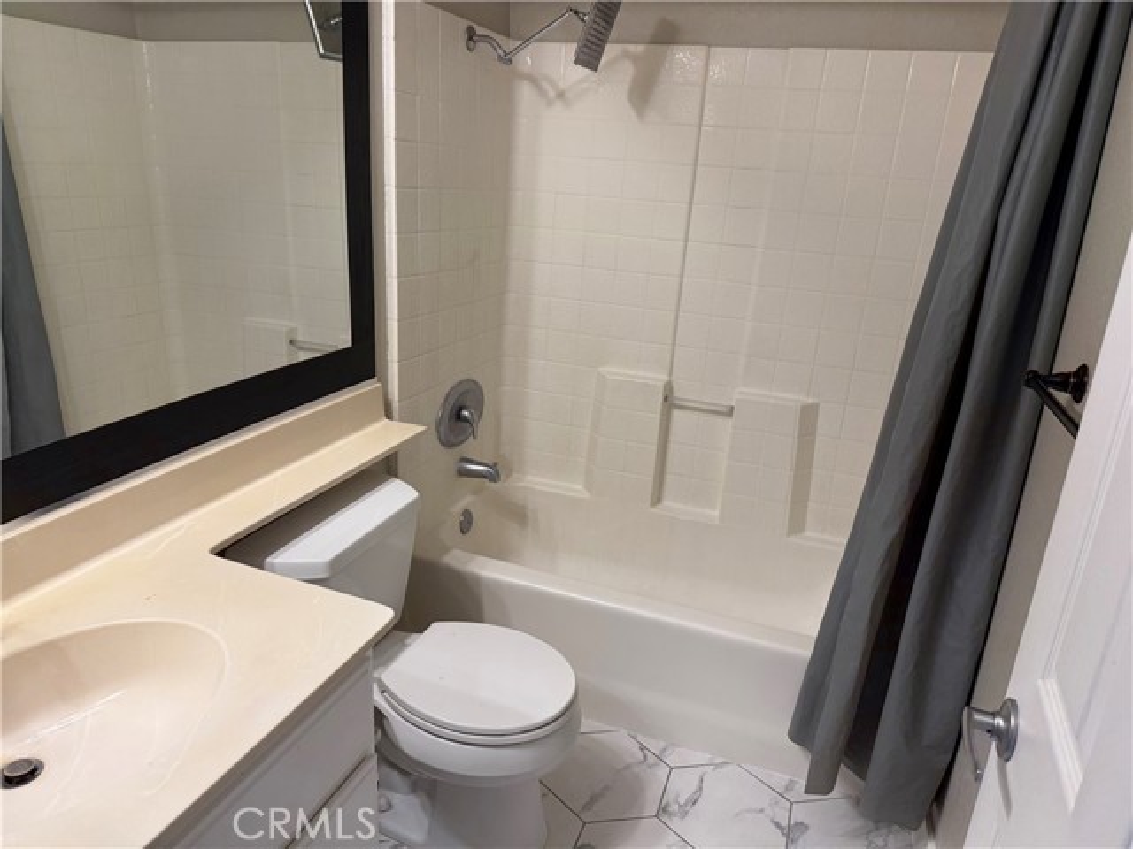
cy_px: 424
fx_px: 786
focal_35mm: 24
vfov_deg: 56.8
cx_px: 566
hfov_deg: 71.6
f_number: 1.78
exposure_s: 1/120
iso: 160
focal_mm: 6.76
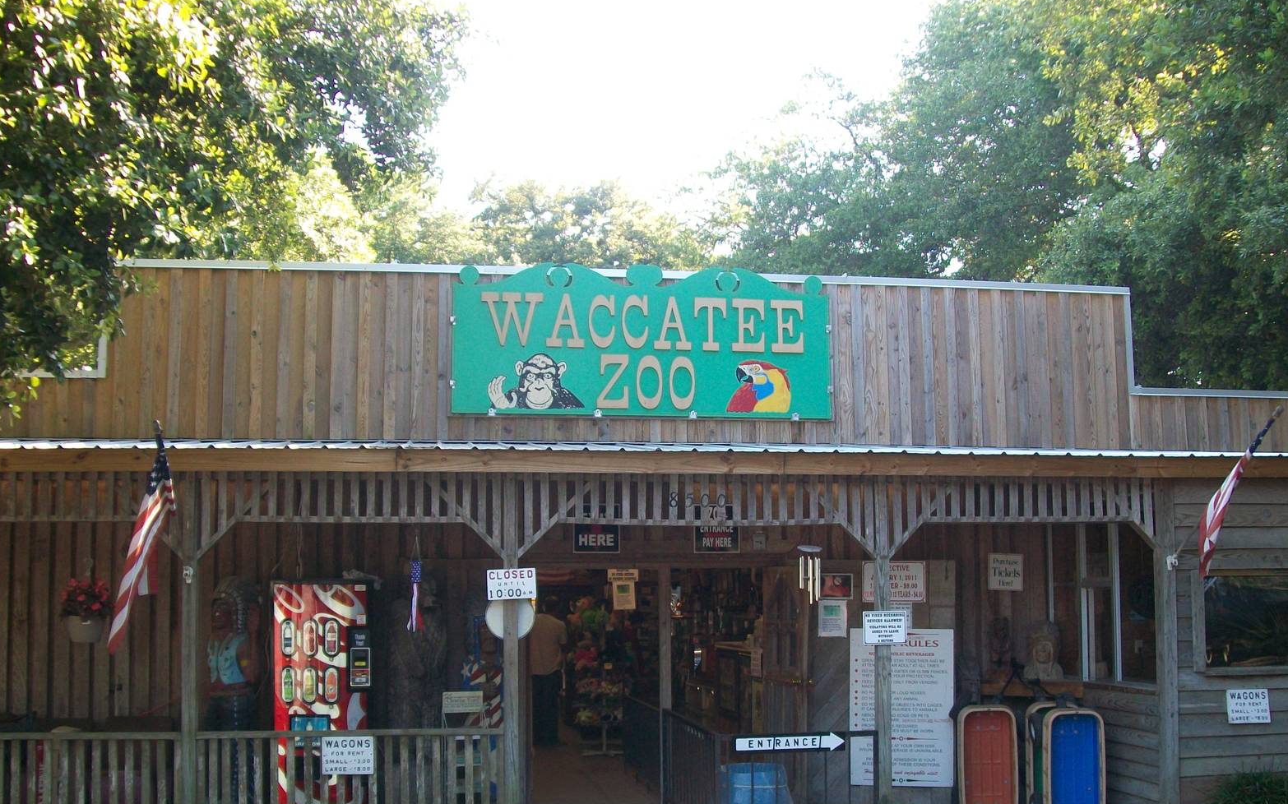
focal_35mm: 39
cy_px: 475
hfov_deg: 50.4
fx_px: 1369
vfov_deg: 32.7
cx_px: 632
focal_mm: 6
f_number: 2.7
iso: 64
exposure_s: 1/100
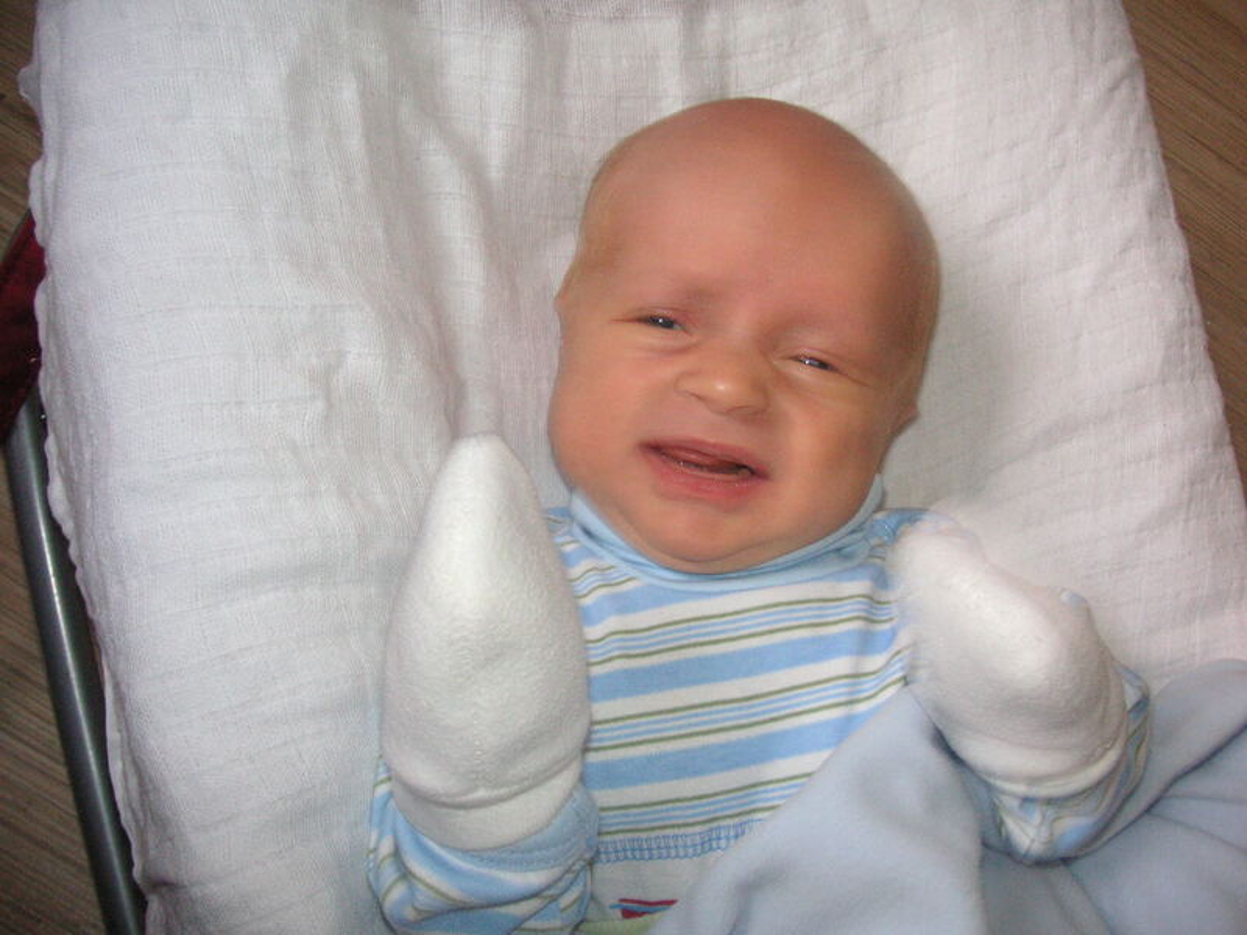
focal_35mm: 37
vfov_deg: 38.7
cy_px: 468
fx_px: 1333
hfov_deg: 50.1
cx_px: 624
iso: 160
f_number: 2.8
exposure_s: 1/45
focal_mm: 6.1
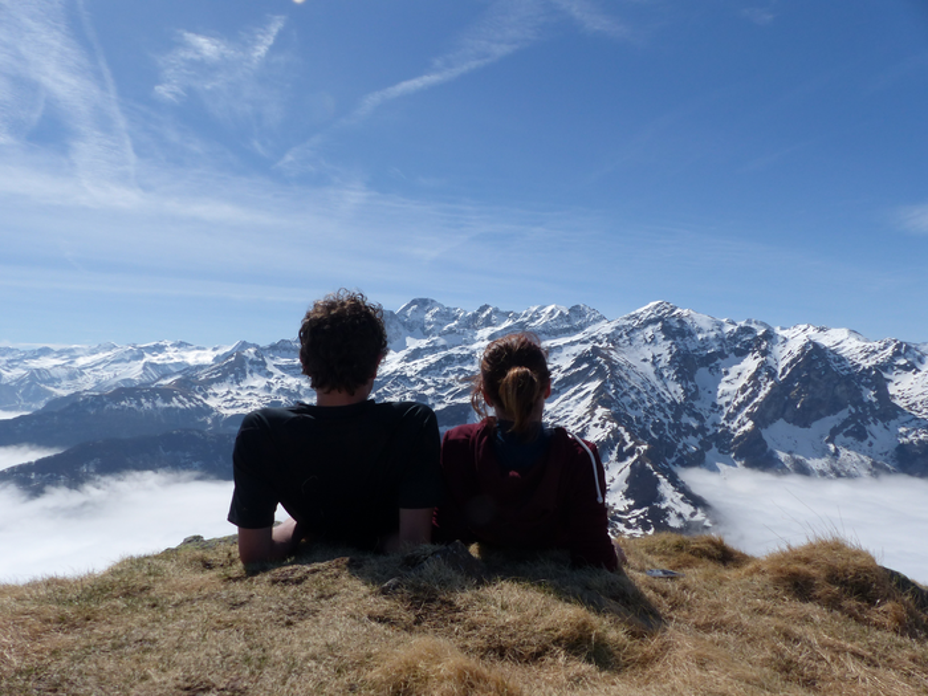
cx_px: 464
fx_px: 670
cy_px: 348
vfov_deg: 54.9
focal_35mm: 25
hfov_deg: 69.4
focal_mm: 4.5
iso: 100
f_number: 5
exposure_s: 1/1300
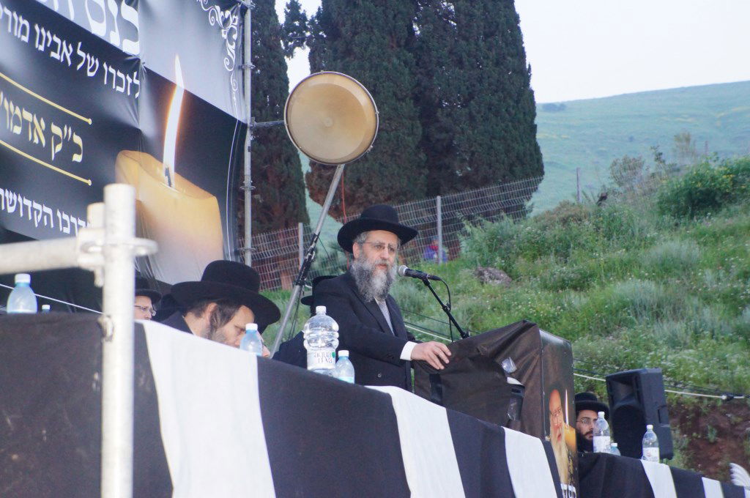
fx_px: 1717
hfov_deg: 24.6
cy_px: 249
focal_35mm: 82
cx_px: 375
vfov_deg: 16.5
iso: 3200
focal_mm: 55
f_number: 5.6
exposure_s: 1/100
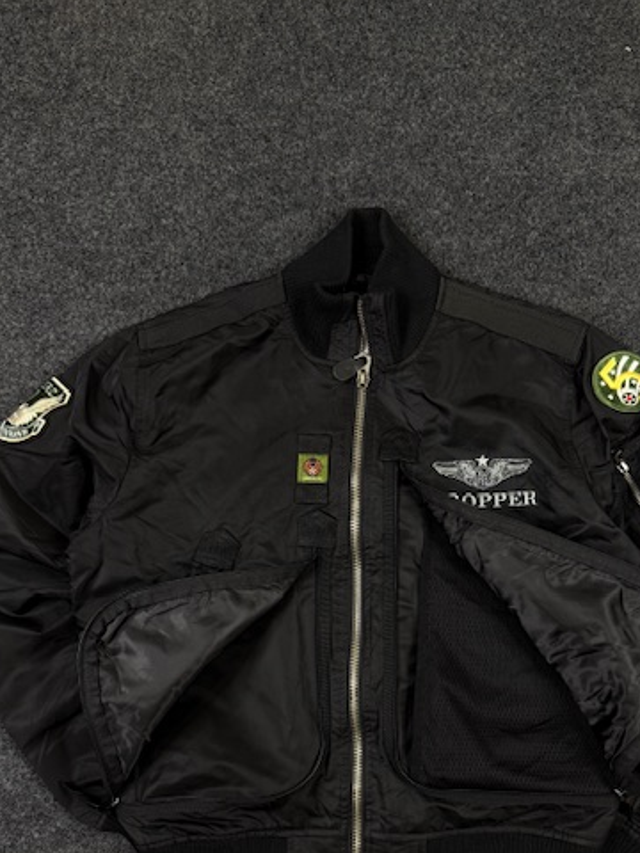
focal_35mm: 32
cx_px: 368
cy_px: 560
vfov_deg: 55.8
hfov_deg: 44.0
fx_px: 789
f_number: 1.78
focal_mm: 6.76
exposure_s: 1/50
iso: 125
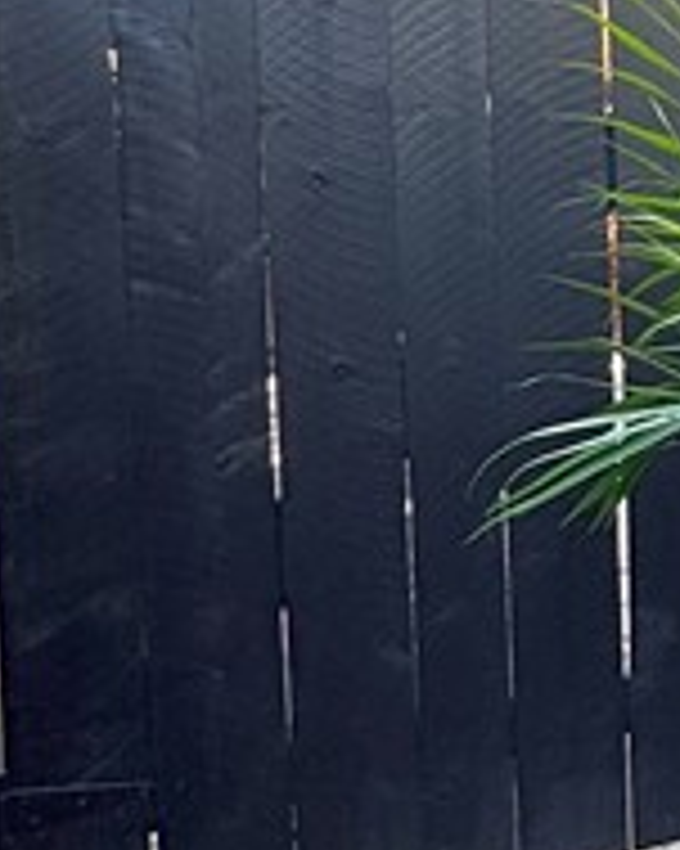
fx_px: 1863
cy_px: 157
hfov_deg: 13.6
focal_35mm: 74
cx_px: 1707
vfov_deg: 25.3
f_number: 2.2
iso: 40
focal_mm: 2.22
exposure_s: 1/152
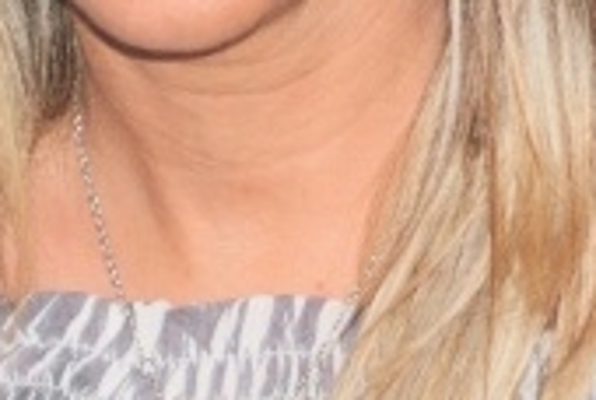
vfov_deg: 3.9
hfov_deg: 5.8
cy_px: -281
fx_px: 5854
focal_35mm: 353
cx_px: 442
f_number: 4.8
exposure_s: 1/60
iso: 200
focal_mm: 50
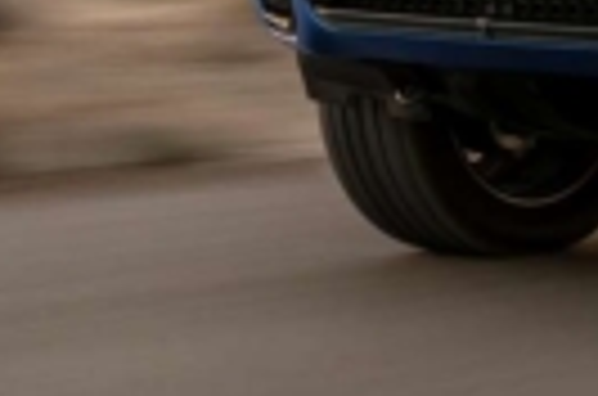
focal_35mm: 175
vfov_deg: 7.6
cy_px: -263
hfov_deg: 11.5
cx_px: 742
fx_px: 2900
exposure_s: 1/25
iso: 64
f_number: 9
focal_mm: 29
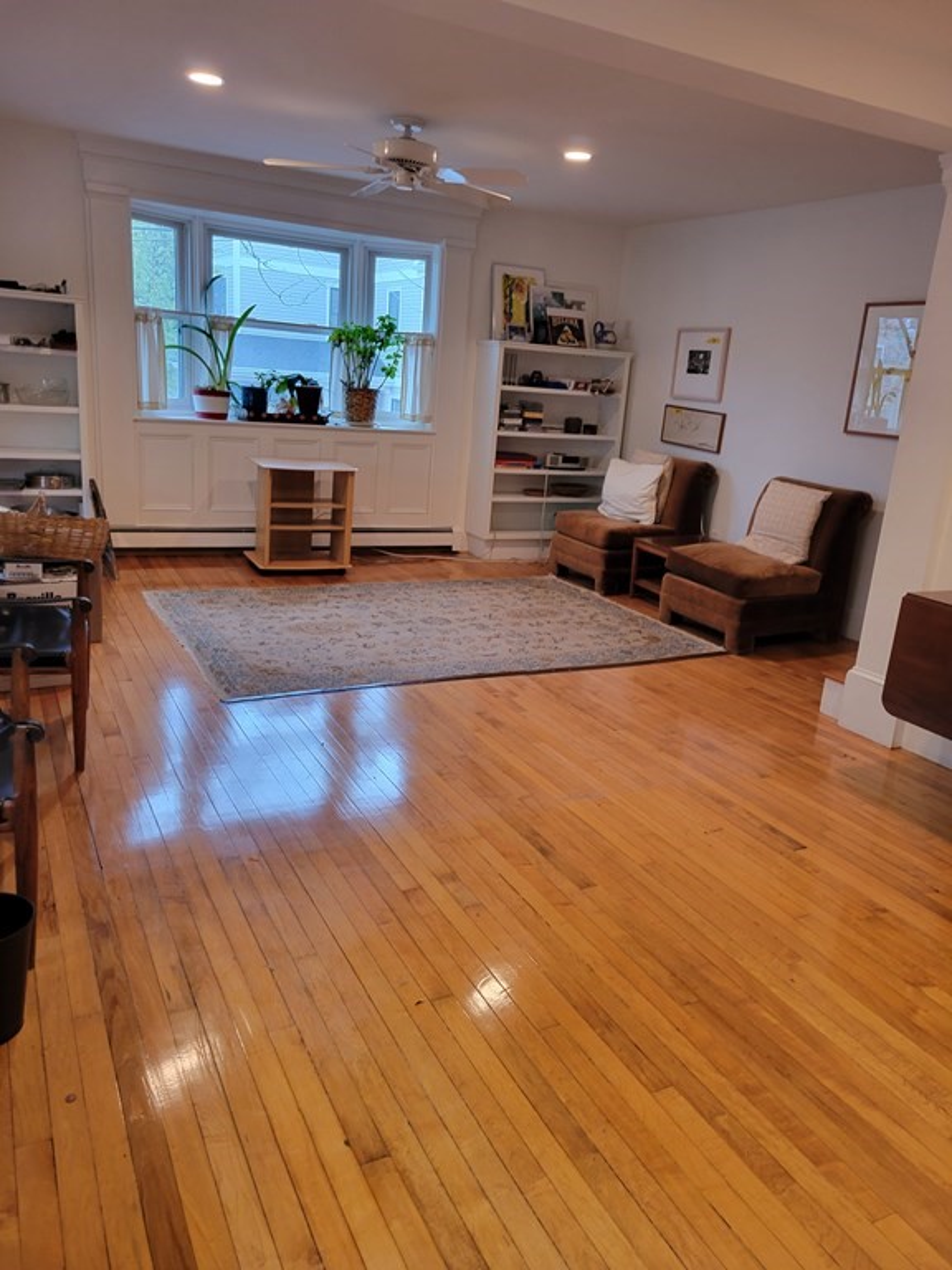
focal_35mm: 26
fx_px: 953
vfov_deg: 67.3
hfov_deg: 53.1
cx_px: 476
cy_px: 635
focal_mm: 5.4
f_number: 1.8
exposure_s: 1/40
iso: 200
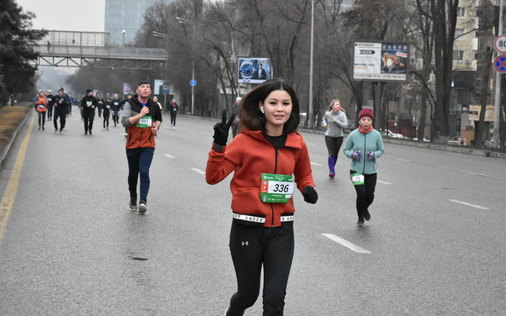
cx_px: 253
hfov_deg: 19.3
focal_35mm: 108
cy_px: 155
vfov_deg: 12.1
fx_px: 1489
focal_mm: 70
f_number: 13
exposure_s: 1/640
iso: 3200
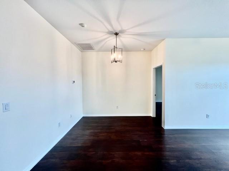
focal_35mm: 13
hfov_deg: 106.2
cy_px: 86
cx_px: 114
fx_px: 86
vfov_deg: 89.9
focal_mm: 1.57
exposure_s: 1/120
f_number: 1.8
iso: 160
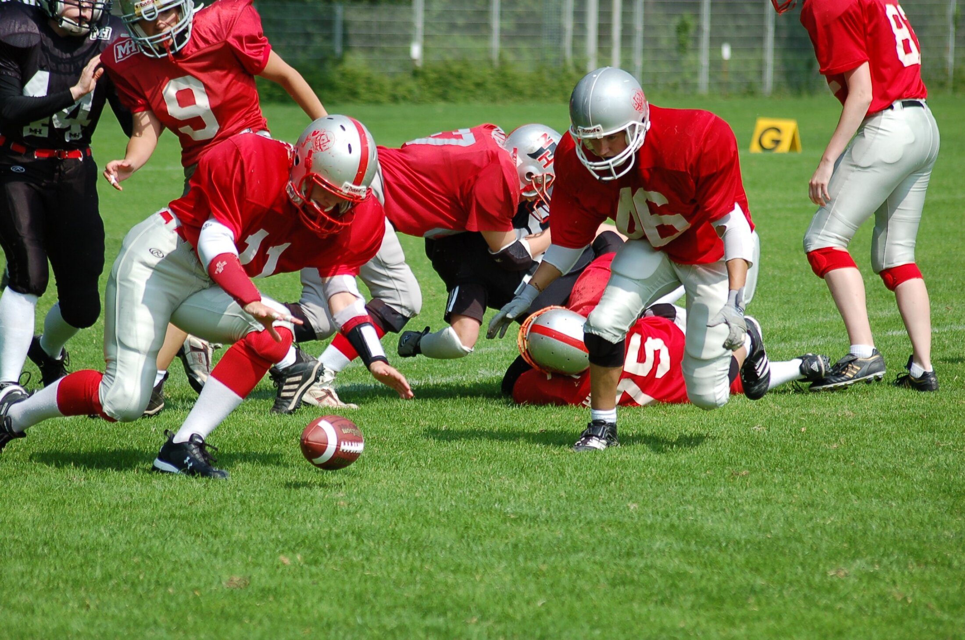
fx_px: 5418
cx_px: 482
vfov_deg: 6.8
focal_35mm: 202
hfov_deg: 10.2
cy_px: 320
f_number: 5
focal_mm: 135
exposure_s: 1/1250
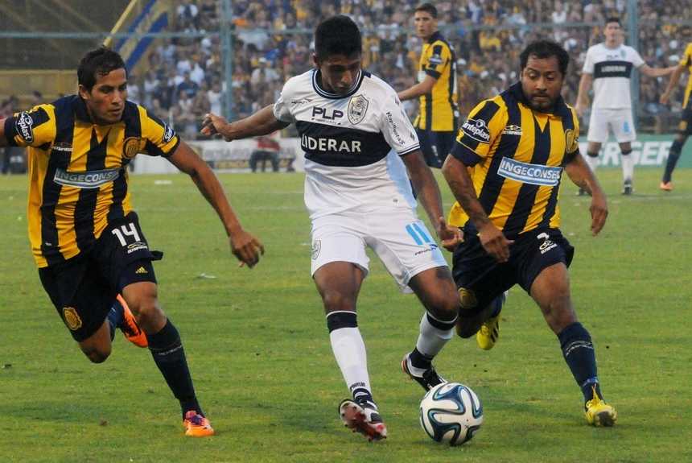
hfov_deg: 10.2
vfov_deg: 6.8
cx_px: 346
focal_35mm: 202
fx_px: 3896
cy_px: 232
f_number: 5.6
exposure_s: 1/800
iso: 2000
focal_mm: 135
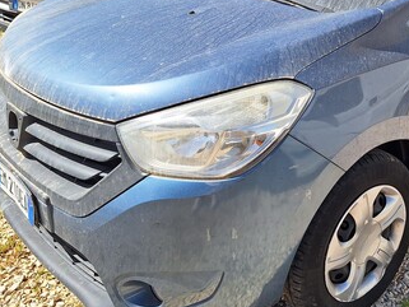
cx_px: 319
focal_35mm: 43
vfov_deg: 33.1
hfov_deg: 42.2
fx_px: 508
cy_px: 84
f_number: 1.8
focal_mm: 5.54
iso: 40
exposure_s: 1/2667
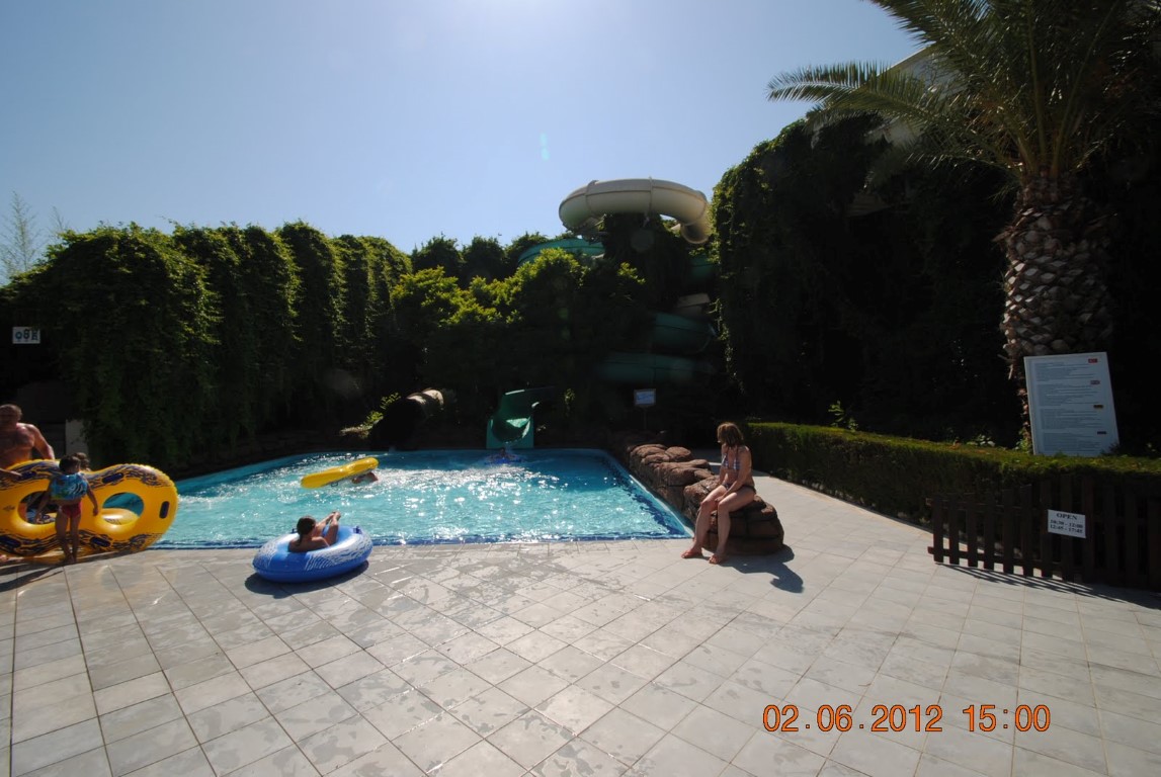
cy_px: 388
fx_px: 484
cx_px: 580
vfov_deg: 77.5
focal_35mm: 15
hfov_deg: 100.3
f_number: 10
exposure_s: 1/200
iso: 100
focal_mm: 10
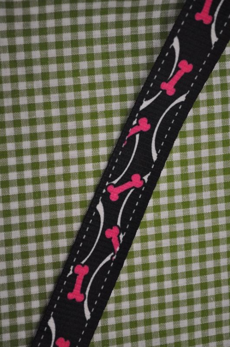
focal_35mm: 69
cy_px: 174
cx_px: 115
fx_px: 663
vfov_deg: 29.3
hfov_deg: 19.7
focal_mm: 46
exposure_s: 1/60
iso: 640
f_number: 5.3
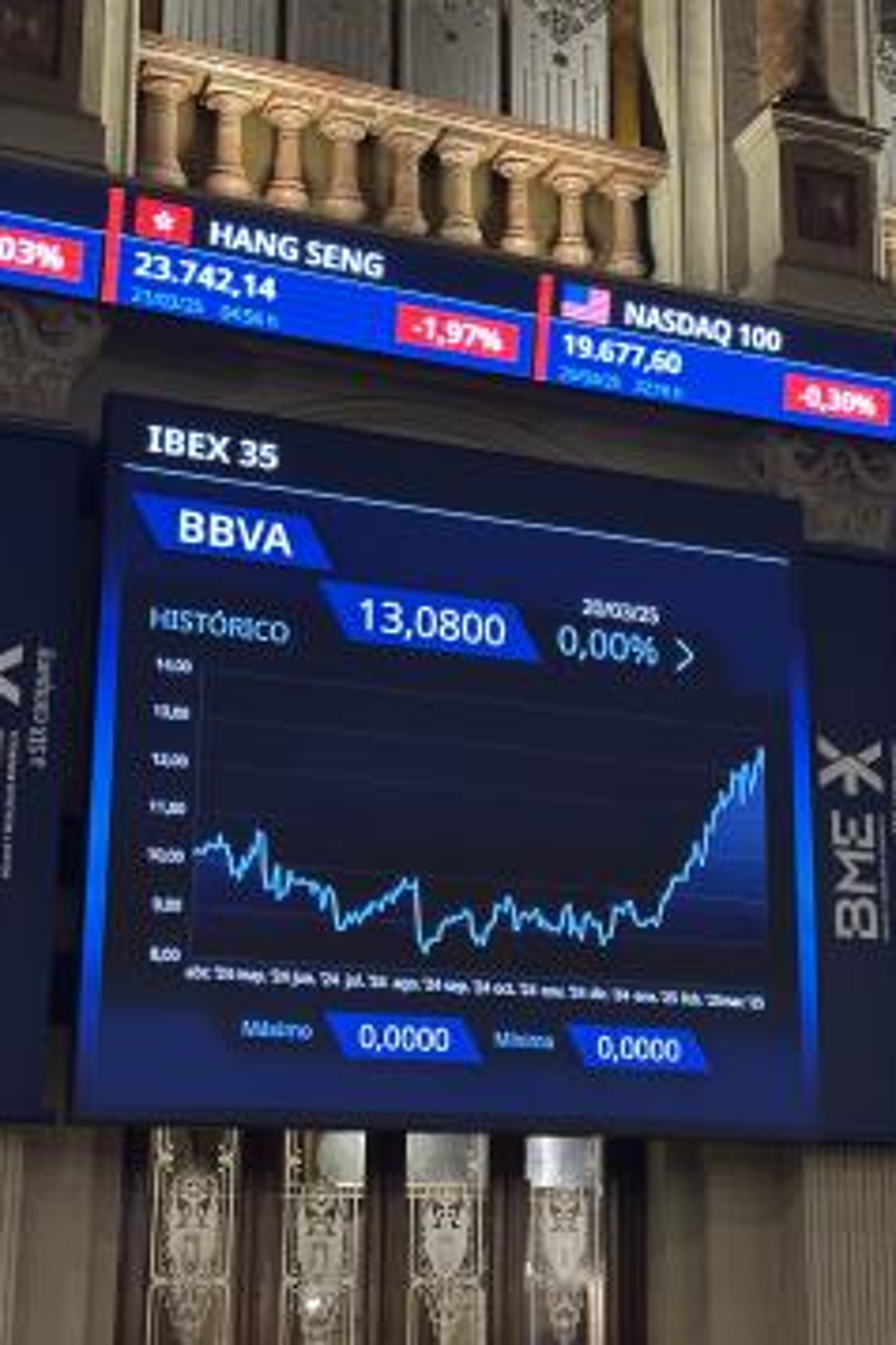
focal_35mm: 70
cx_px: 742
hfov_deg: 19.2
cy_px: 672
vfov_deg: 28.8
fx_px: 2613
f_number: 1.78
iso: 160
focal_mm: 6.86
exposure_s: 1/44
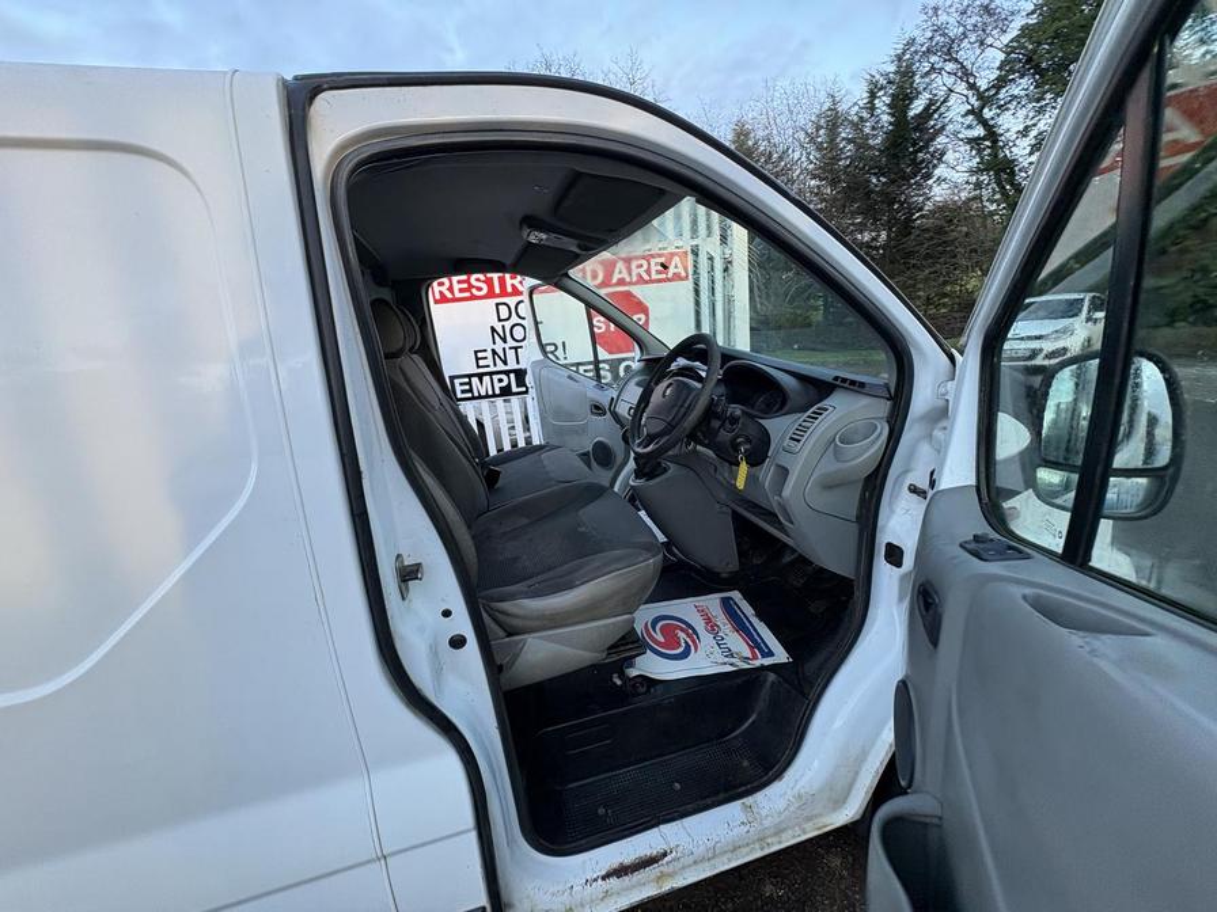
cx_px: 608
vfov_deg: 85.7
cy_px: 456
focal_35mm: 14
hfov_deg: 102.1
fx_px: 492
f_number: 2.2
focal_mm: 2.22
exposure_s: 1/99
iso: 100
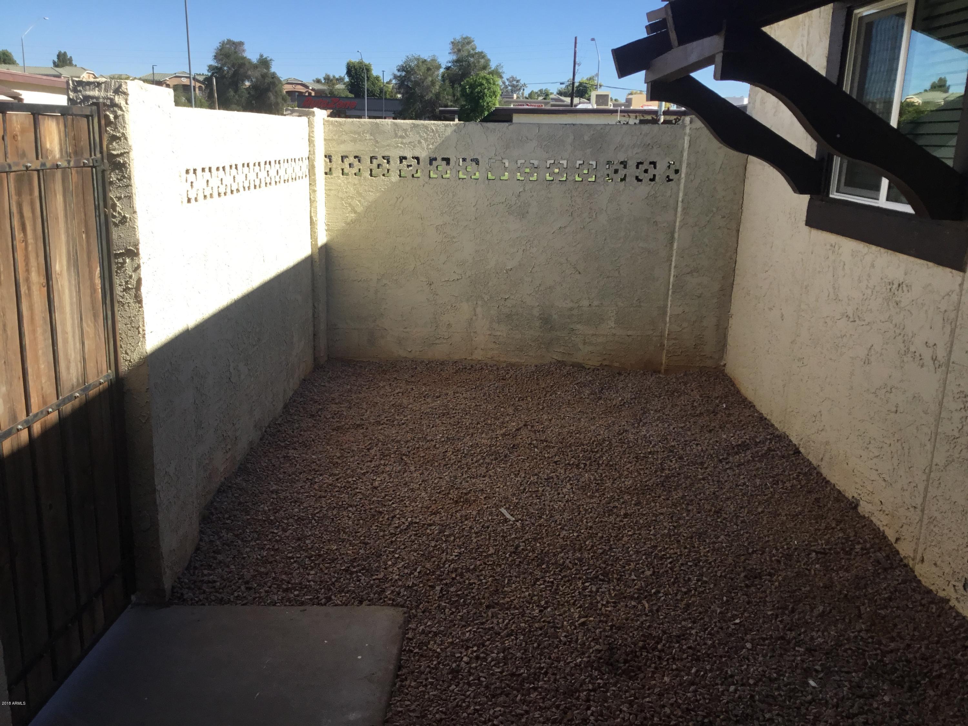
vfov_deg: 45.4
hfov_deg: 58.4
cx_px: 484
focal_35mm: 31
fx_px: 867
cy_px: 363
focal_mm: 3.3
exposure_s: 1/747
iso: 25
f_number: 2.4
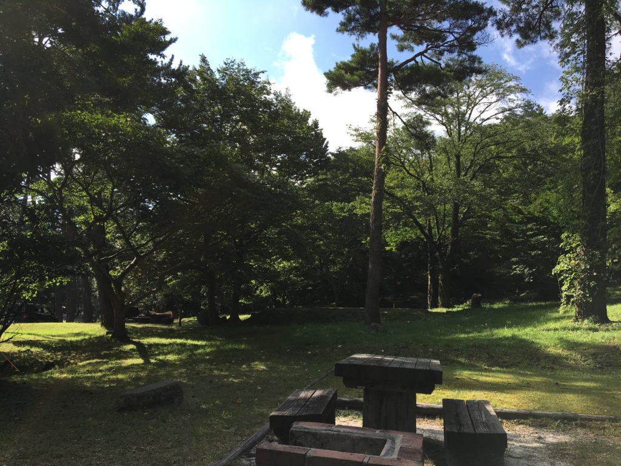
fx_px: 520
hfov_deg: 61.7
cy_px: 233
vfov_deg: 48.2
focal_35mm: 29
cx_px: 310
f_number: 2.2
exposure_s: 1/884
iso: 25
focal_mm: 4.15
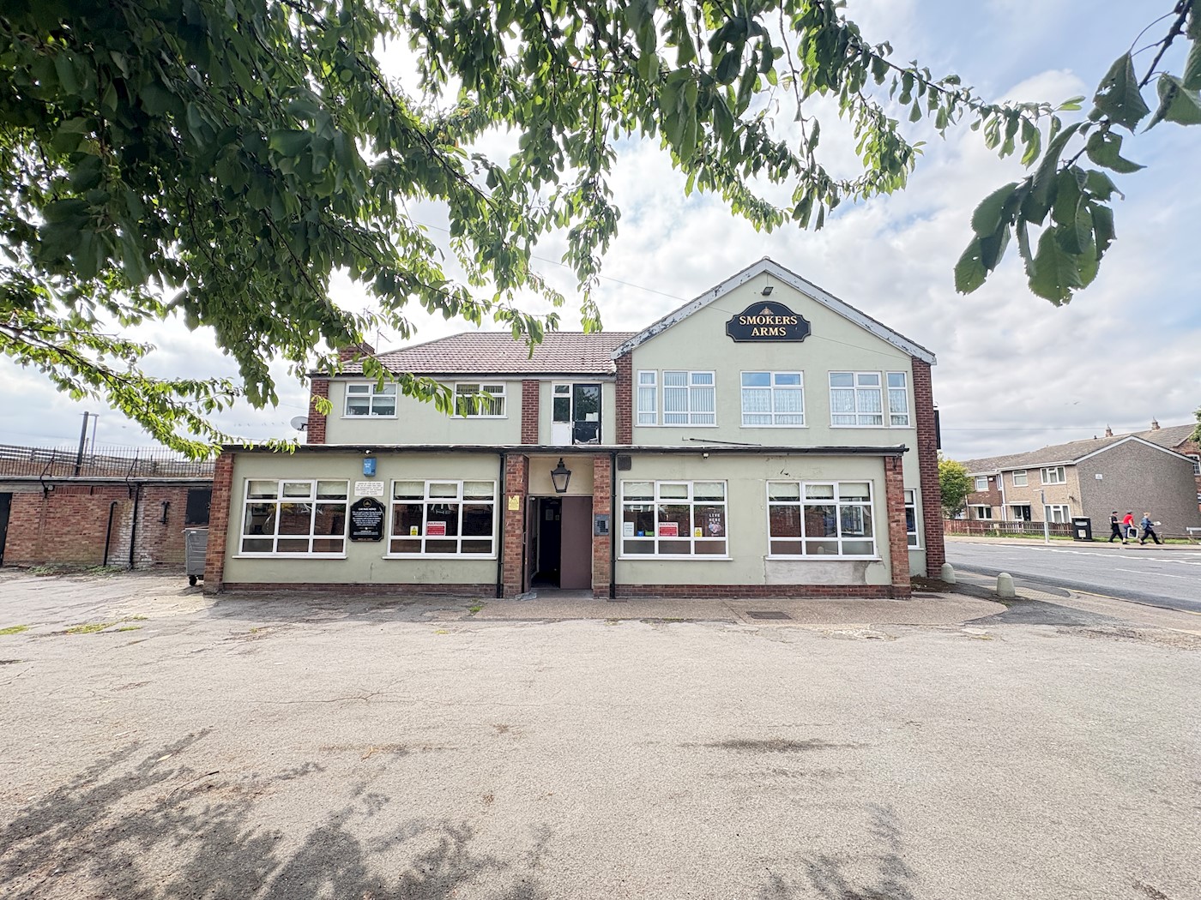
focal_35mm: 14
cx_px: 600
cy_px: 450
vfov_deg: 85.7
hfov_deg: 102.1
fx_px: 486
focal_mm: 2.22
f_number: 2.2
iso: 64
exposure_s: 1/291
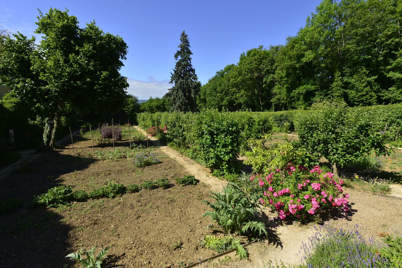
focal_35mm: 19
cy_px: 134
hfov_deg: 86.9
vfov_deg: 64.6
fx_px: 212
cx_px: 201
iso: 250
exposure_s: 1/400
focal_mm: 19
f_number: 10
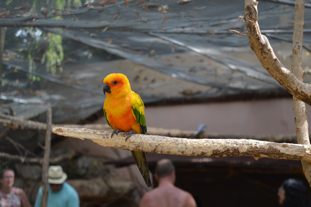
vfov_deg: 16.5
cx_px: 156
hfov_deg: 24.6
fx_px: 712
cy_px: 104
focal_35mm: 82
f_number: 5.6
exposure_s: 1/125
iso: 110
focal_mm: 55
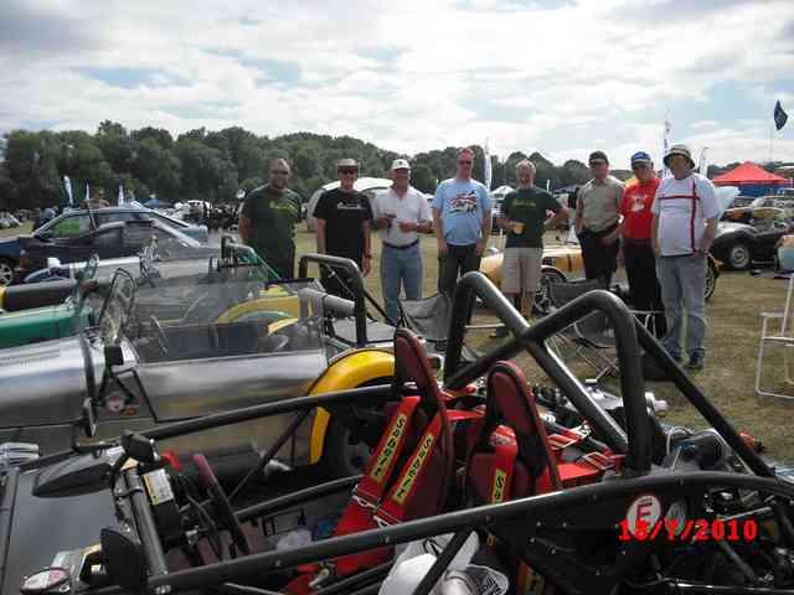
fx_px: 872
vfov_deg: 37.7
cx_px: 397
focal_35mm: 38
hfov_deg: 49.0
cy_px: 298
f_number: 5.6
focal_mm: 6.2
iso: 64
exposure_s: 1/500
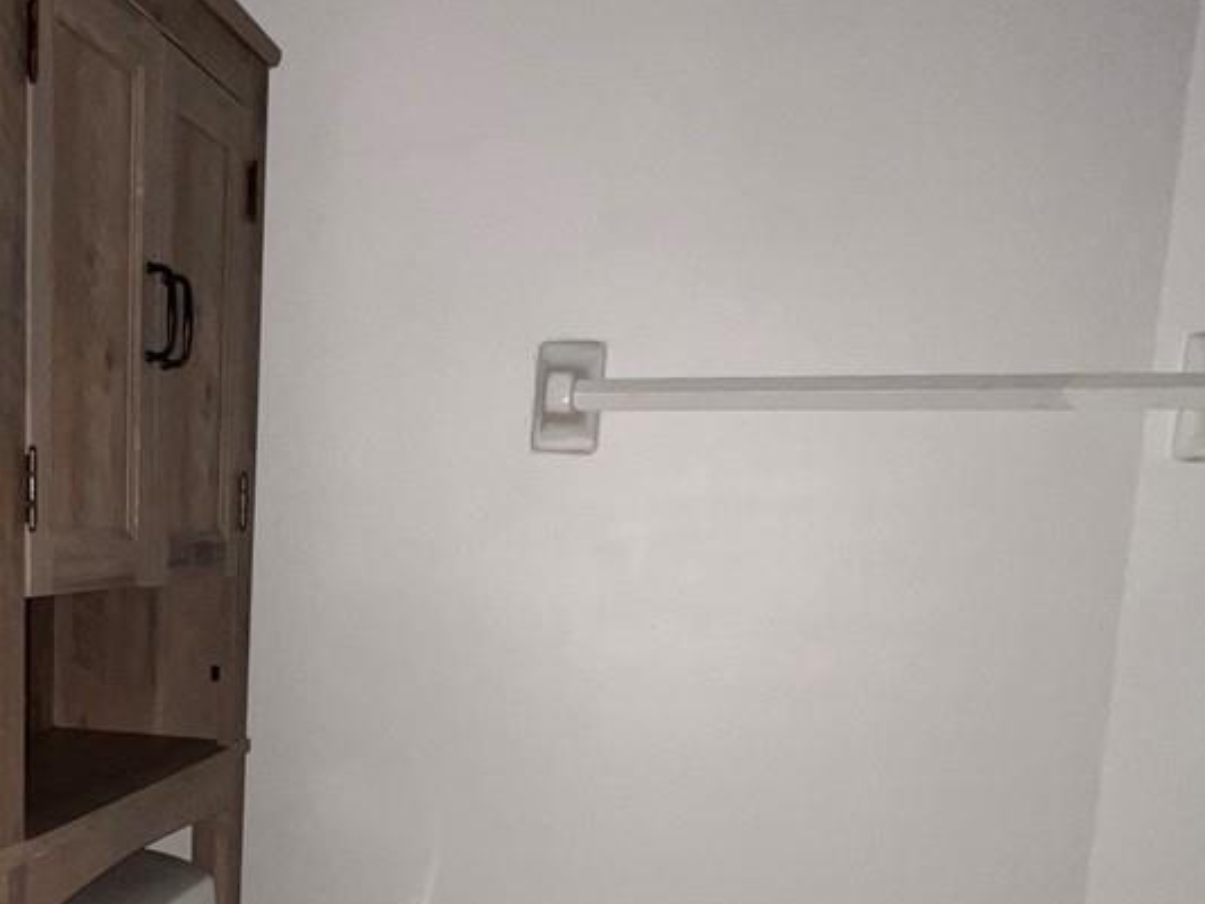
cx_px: 145
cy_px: 739
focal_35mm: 39
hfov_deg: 44.1
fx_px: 1358
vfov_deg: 35.5
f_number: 1.8
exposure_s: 1/34
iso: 64
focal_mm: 1.57
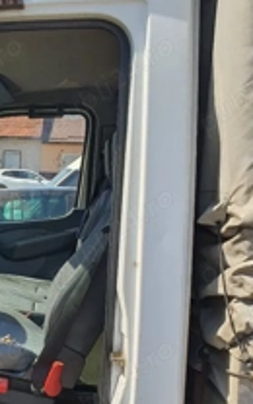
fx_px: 585
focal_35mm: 53
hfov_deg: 23.4
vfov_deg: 37.9
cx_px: -2
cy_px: 260
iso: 50
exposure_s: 1/1000
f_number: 2.4
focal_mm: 4.3
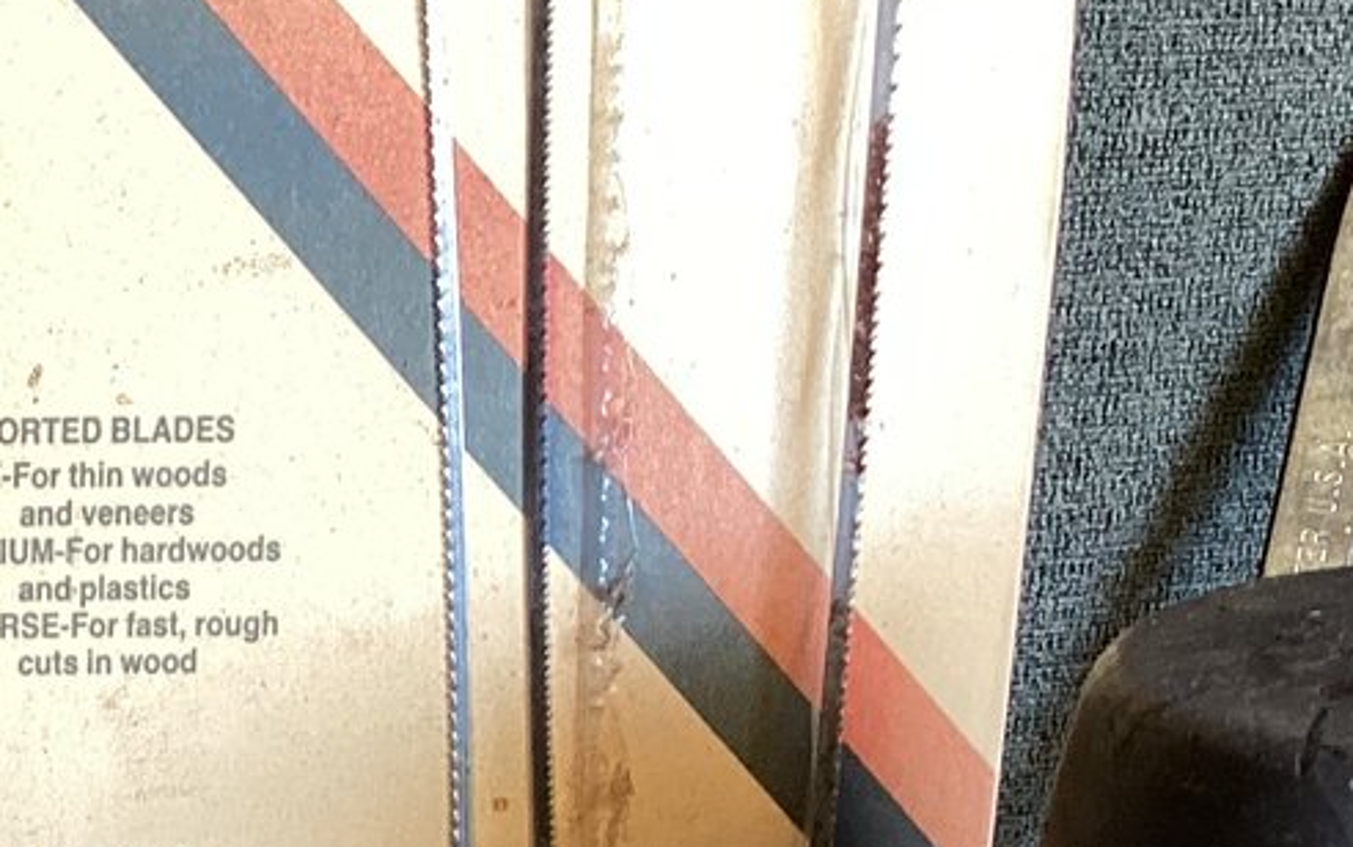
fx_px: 3726
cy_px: 1434
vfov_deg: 12.1
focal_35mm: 101
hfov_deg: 19.7
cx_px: -120
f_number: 2.4
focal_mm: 3.3
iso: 100
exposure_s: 1/50
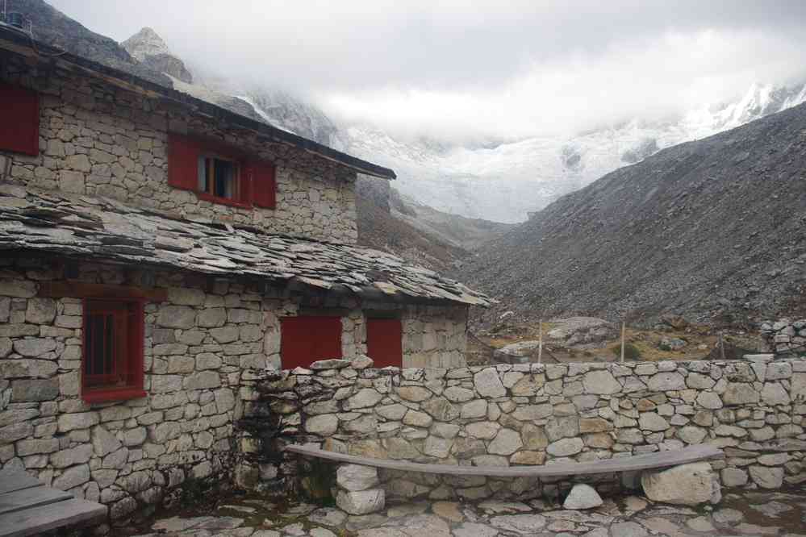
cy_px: 268
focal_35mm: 27
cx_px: 403
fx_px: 604
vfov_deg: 47.9
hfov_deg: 67.4
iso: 200
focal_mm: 18
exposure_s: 1/40
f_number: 9
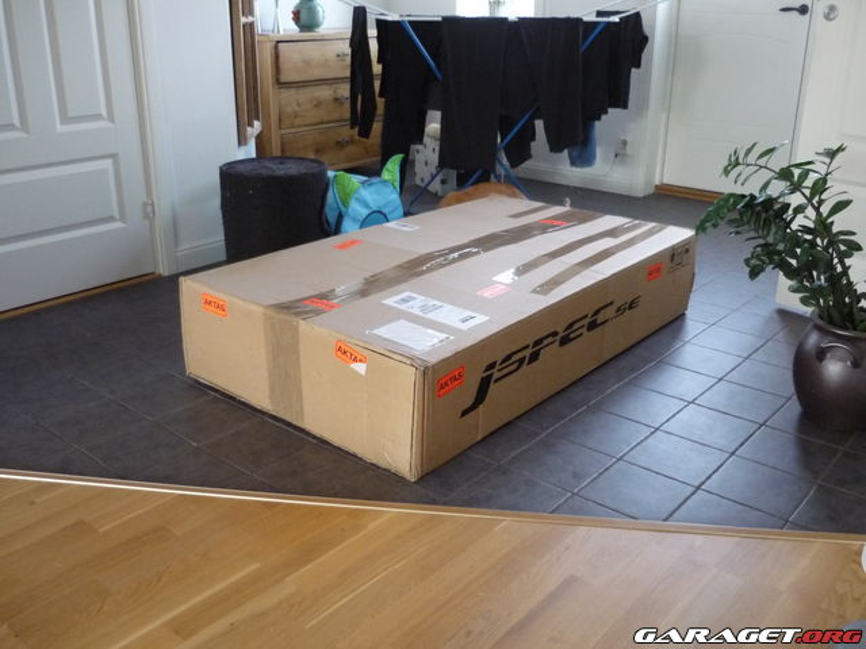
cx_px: 433
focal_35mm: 33
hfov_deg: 55.4
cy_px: 324
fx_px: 826
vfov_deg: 42.9
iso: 400
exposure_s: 1/13
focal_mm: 5.5
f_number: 2.8
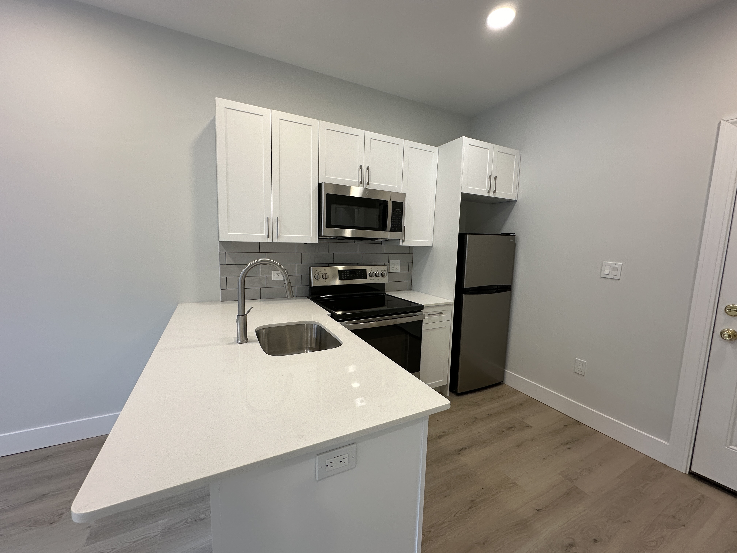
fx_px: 298
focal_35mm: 14
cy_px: 276
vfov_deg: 85.7
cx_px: 368
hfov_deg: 102.1
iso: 160
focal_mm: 2.22
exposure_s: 1/120
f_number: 2.2
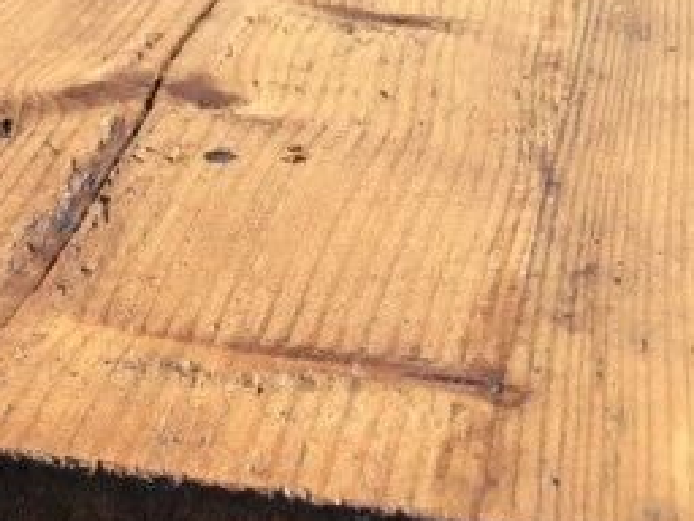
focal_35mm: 97
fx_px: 1945
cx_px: -206
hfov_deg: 18.8
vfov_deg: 15.0
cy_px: 524
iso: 25
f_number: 2.4
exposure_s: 1/799
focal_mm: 3.3
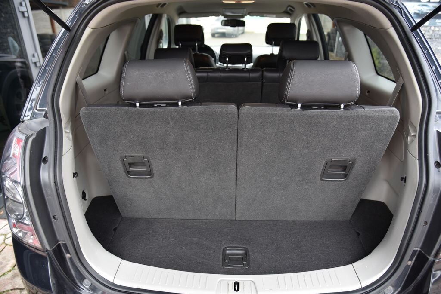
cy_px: 147
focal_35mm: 24
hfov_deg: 73.7
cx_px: 220
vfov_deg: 53.2
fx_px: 294
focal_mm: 24
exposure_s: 1/25
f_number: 4
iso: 500
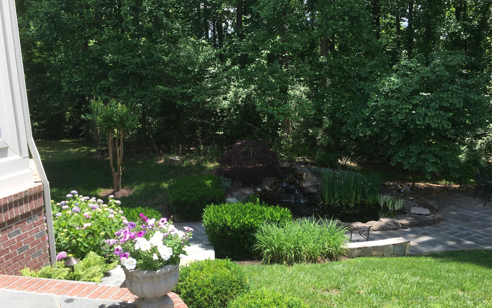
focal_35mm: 31
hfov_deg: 61.2
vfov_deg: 40.6
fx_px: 416
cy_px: 166
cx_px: 247
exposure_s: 1/458
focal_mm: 4.15
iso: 25
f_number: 2.2
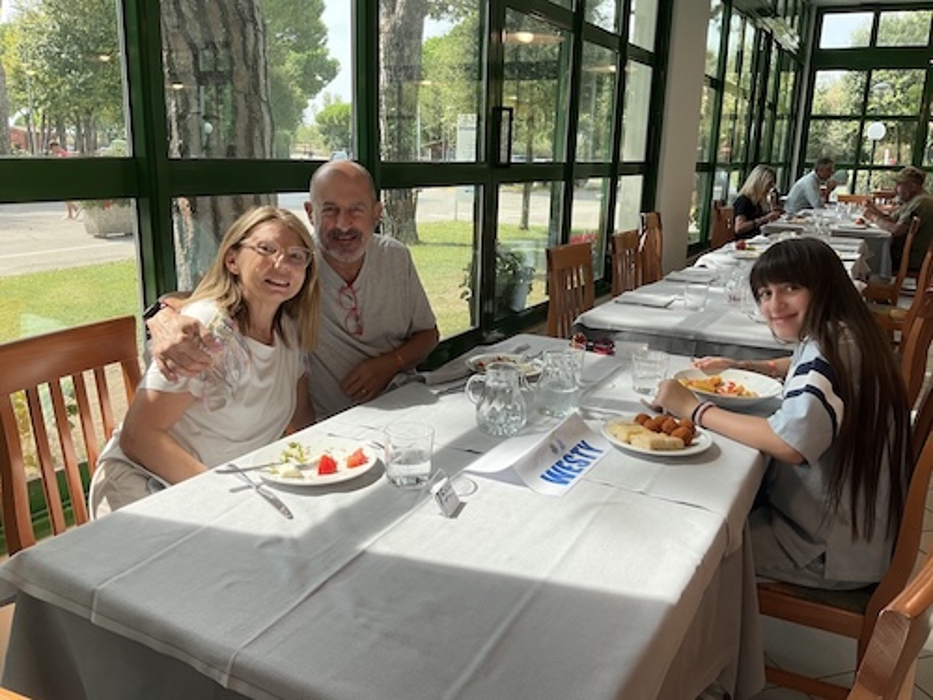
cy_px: 350
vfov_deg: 48.2
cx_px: 466
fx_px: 782
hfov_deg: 61.7
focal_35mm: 29
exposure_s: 1/146
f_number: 1.8
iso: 25
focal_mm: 3
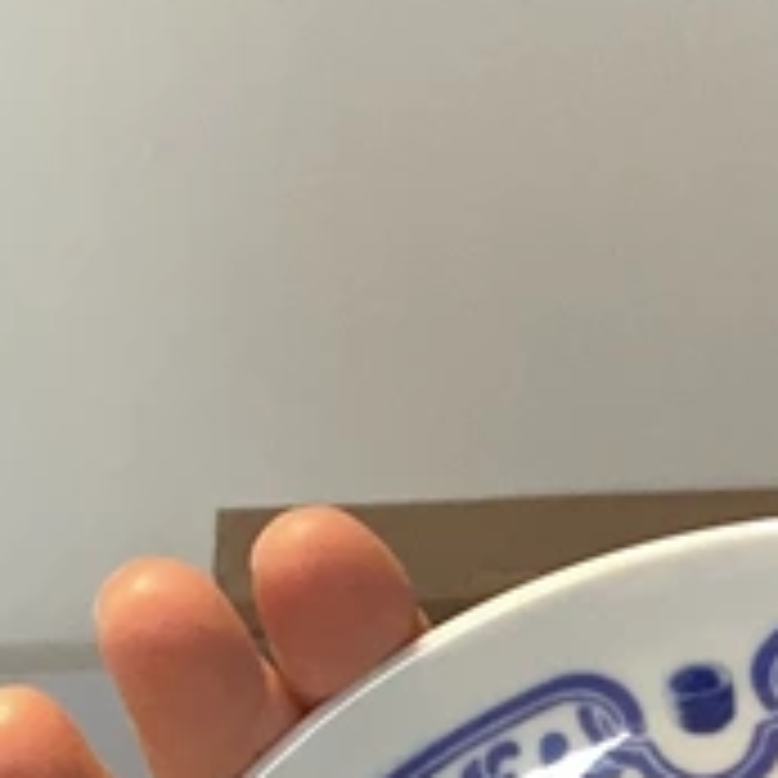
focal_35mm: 144
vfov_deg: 11.8
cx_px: 1246
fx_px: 3662
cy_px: 1012
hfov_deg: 11.5
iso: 200
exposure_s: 1/50
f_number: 2.2
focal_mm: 2.87
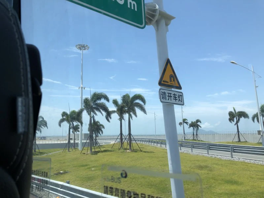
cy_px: 99
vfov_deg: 49.7
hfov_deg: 63.4
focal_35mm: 28
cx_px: 132
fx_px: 214
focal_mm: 4
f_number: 1.8
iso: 20
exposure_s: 1/1919
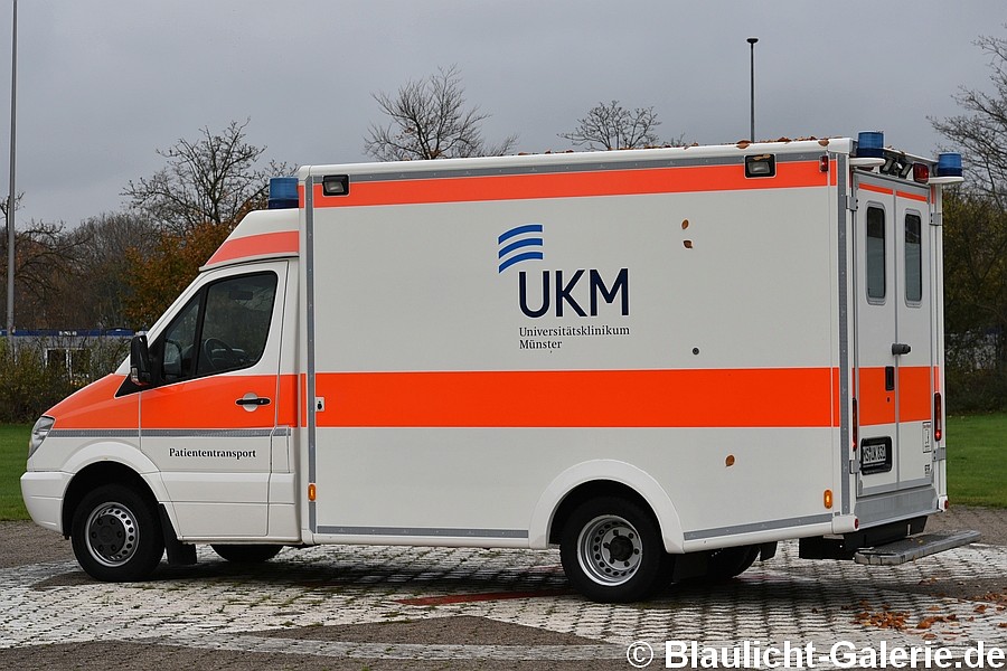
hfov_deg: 27.0
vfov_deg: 18.2
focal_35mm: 75
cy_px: 336
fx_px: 2098
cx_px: 504
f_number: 8
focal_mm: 75
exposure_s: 1/250
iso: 200
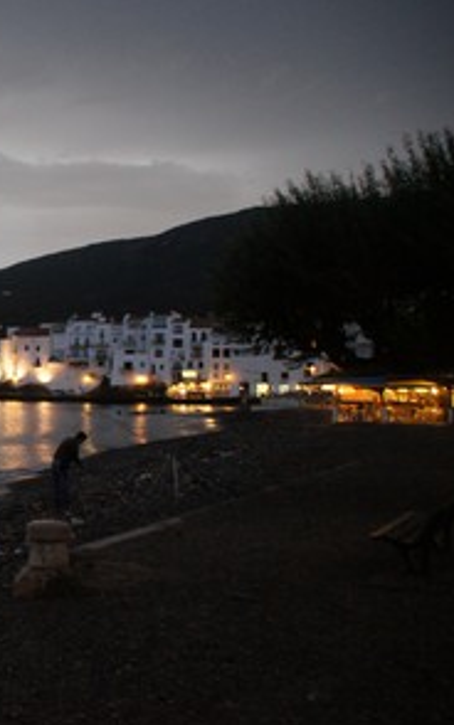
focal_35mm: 43
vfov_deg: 46.2
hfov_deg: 26.4
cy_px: 366
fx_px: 850
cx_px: -101
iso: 1600
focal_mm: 18
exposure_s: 1/15
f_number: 3.5
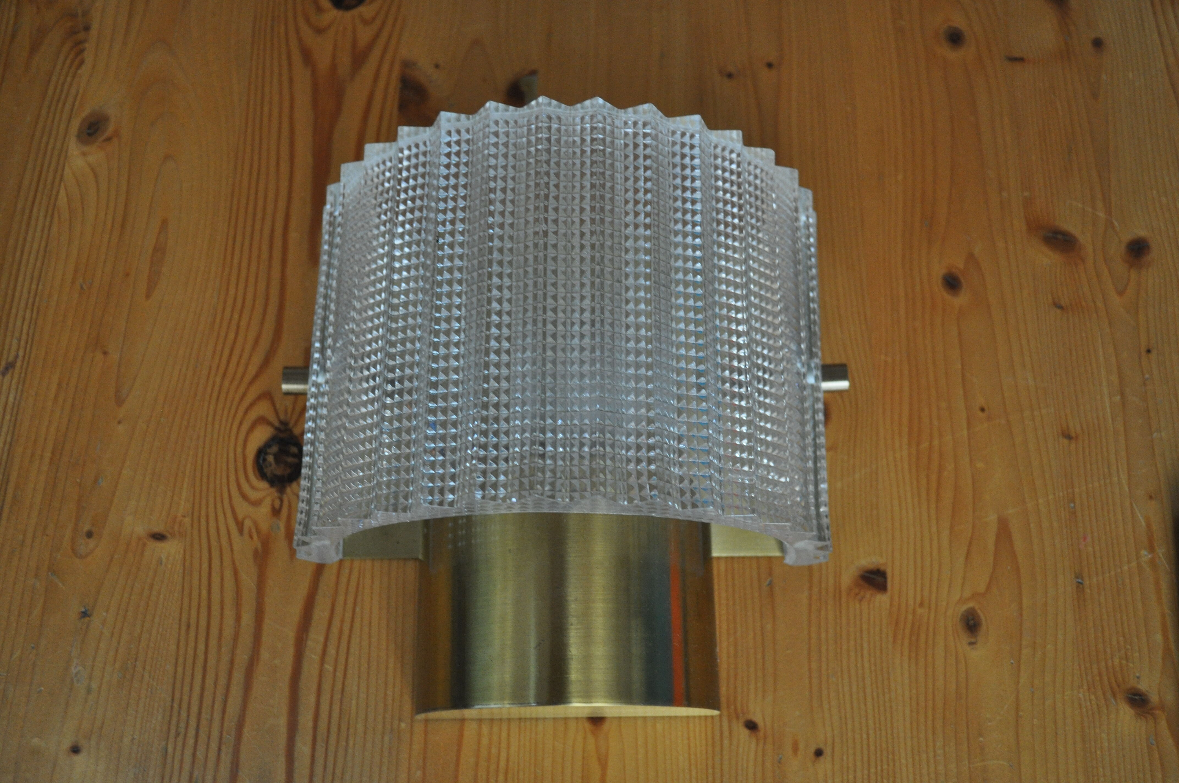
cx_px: 590
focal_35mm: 36
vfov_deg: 36.8
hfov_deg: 53.2
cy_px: 392
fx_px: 1178
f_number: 4
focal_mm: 24
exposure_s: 1/30
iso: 900
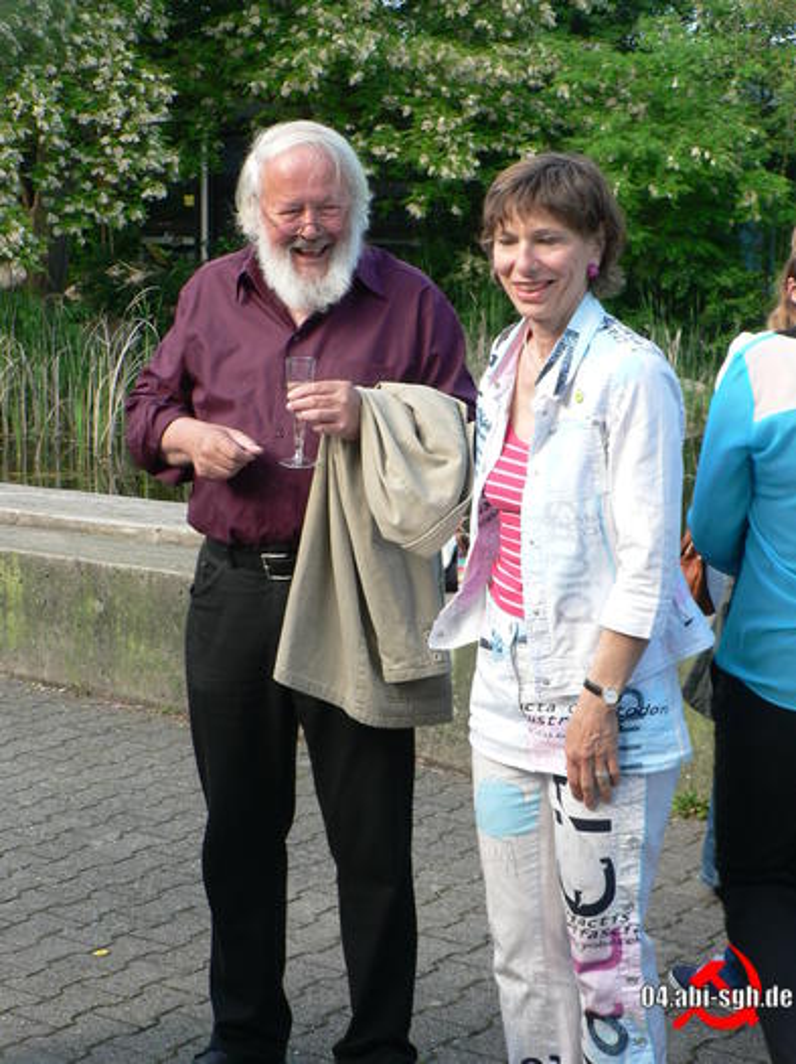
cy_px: 532
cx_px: 398
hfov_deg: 22.2
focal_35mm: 66
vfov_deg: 29.4
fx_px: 2026
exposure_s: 1/100
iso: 80
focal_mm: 11
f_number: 4
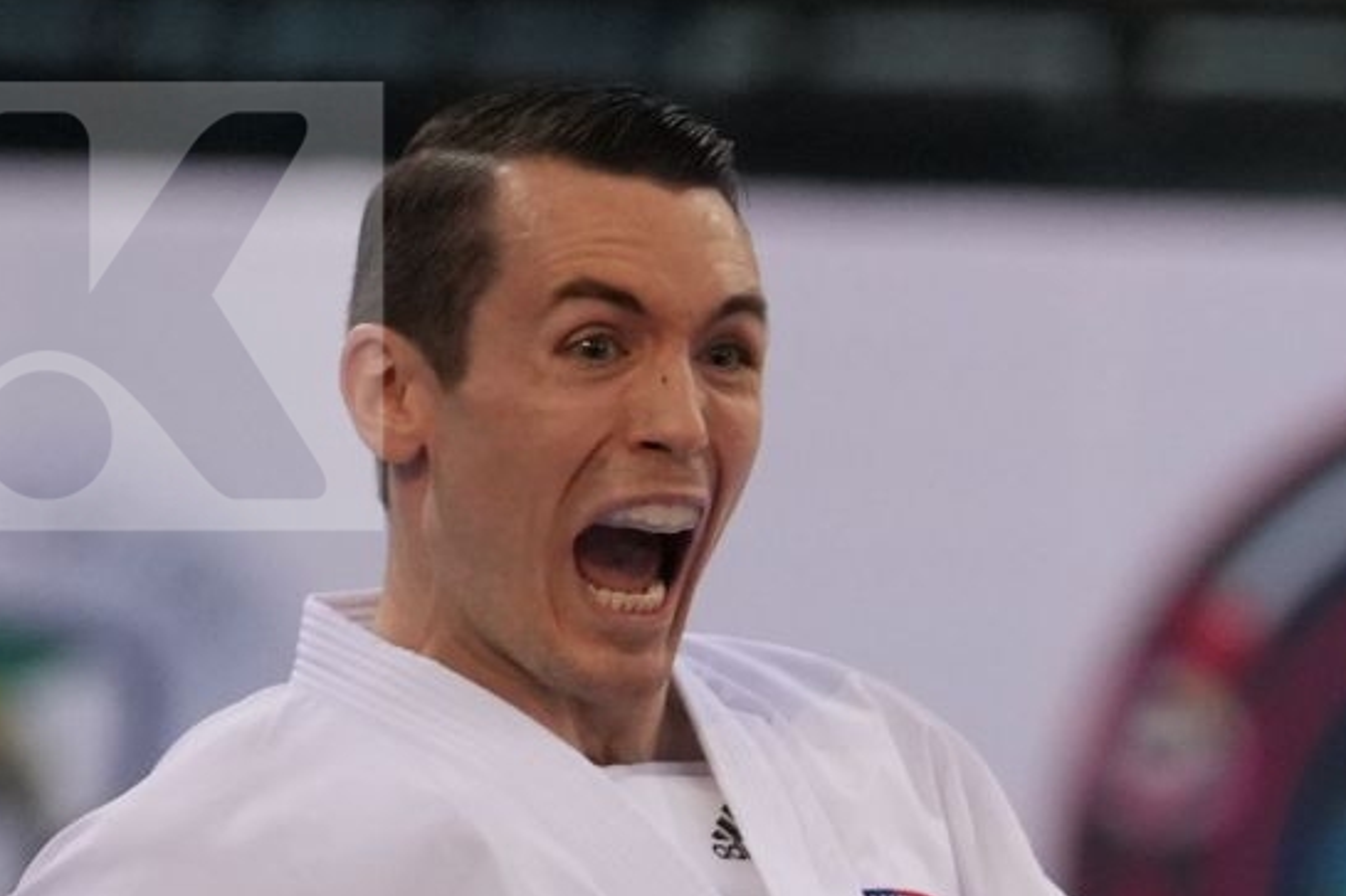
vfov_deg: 1.4
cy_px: 1180
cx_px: 1828
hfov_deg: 2.1
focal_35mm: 965
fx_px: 36067
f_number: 2.8
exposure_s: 1/1000
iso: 1600
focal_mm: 195
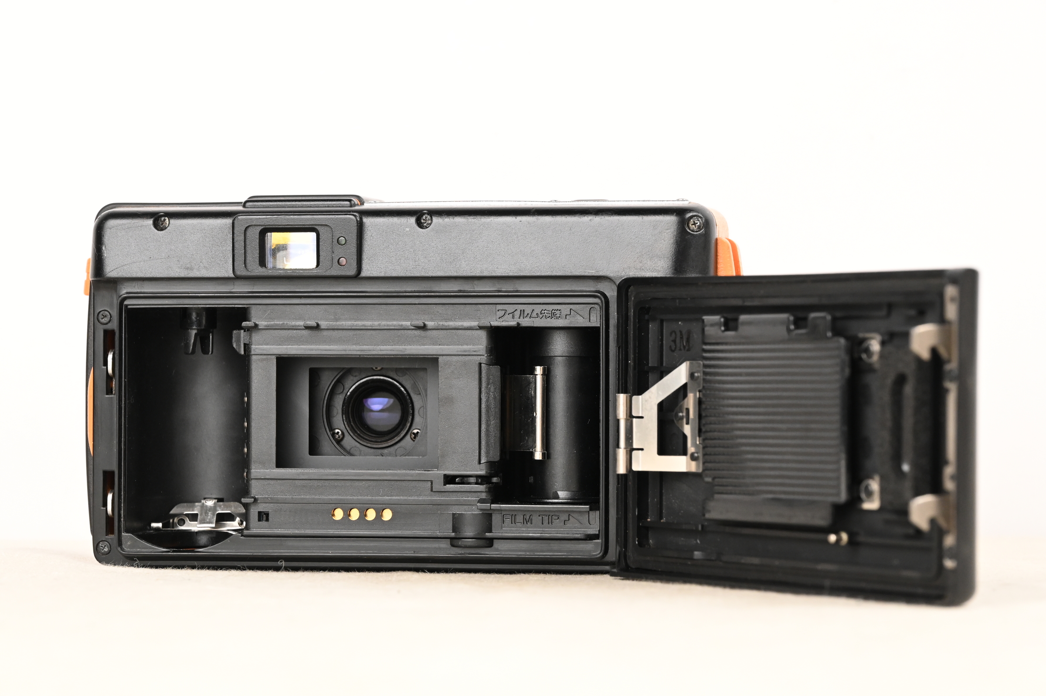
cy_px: 348
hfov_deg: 17.1
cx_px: 523
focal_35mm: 120
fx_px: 3484
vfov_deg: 11.4
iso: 3200
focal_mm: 120
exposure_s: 1/100
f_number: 14
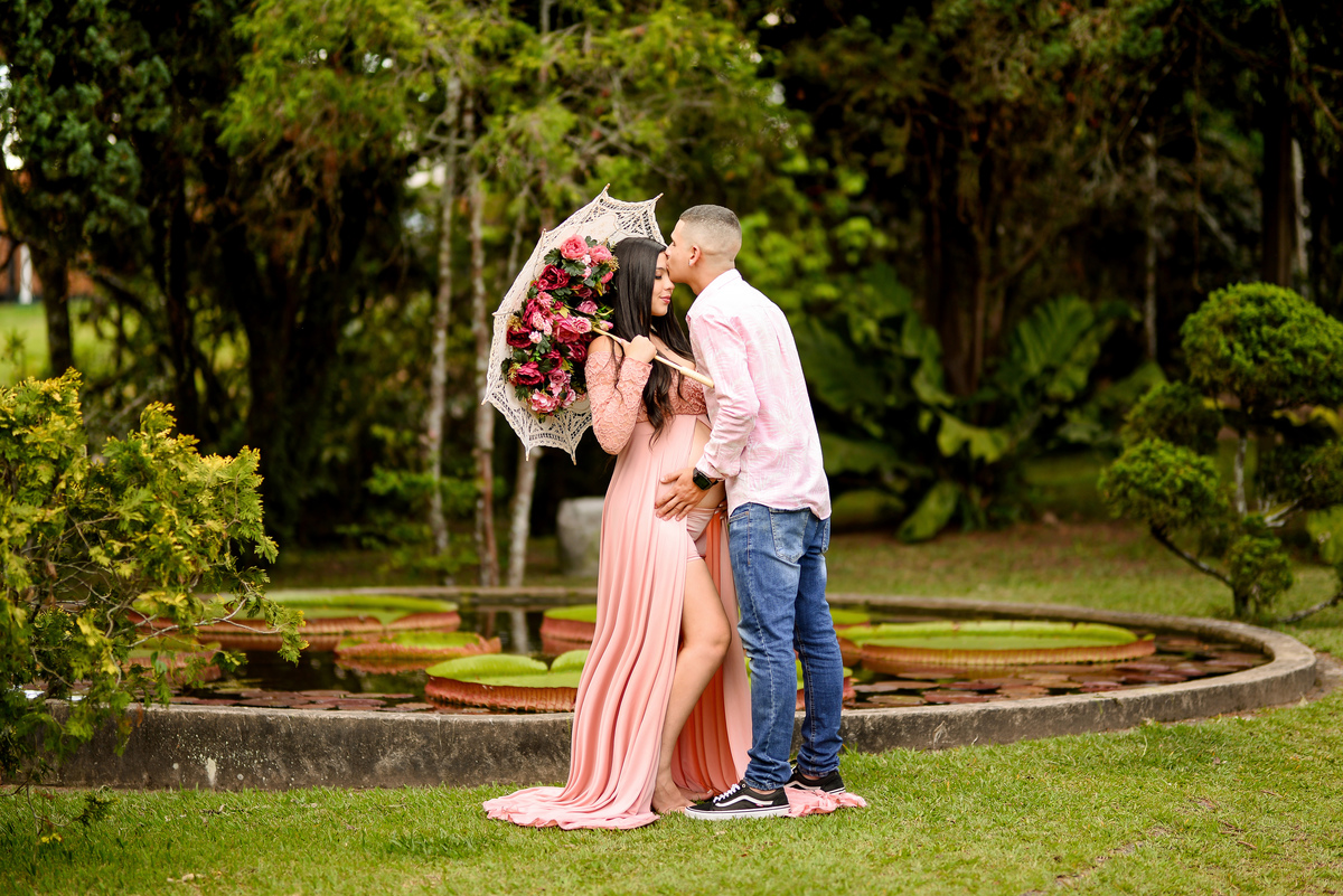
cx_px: 672
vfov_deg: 16.1
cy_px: 448
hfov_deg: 23.9
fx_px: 3172
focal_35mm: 85
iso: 125
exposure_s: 1/1000
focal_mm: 85
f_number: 1.4
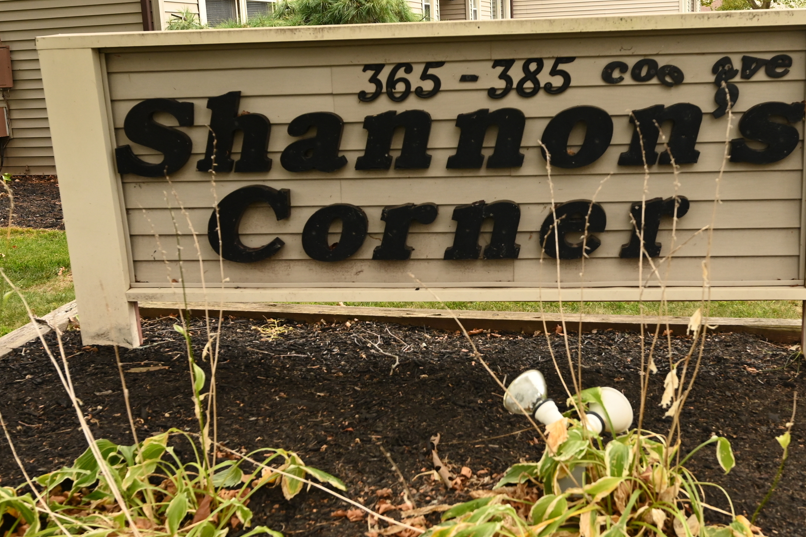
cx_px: 462
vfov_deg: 31.1
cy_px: 249
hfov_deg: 45.3
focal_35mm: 43
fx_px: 962
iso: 1250
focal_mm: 30
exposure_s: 1/1250
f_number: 5
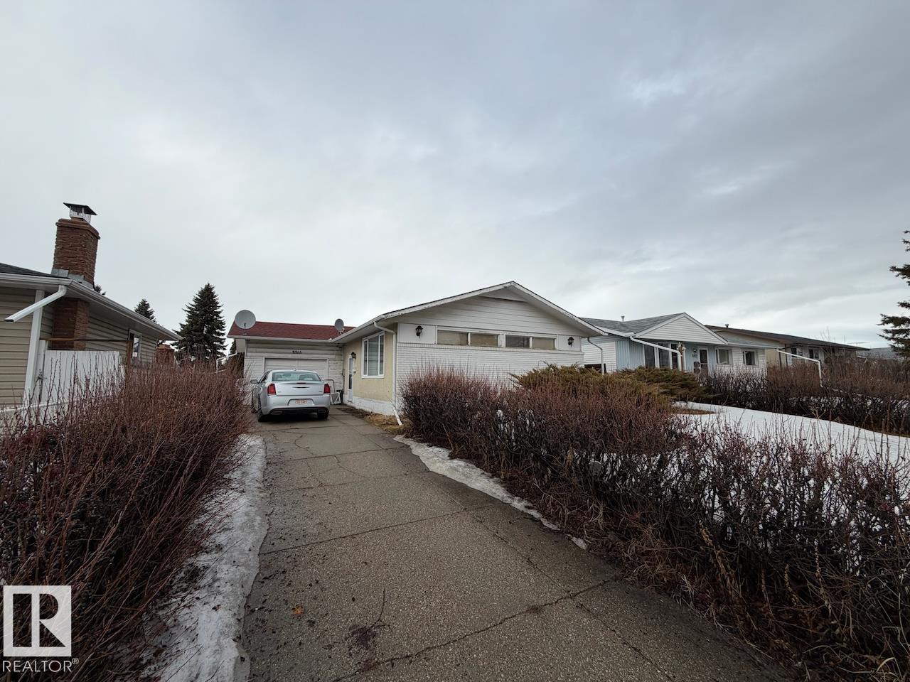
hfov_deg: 102.1
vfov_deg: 85.7
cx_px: 455
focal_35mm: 14
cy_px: 341
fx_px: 368
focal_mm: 2.22
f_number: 2.2
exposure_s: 1/789
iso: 20
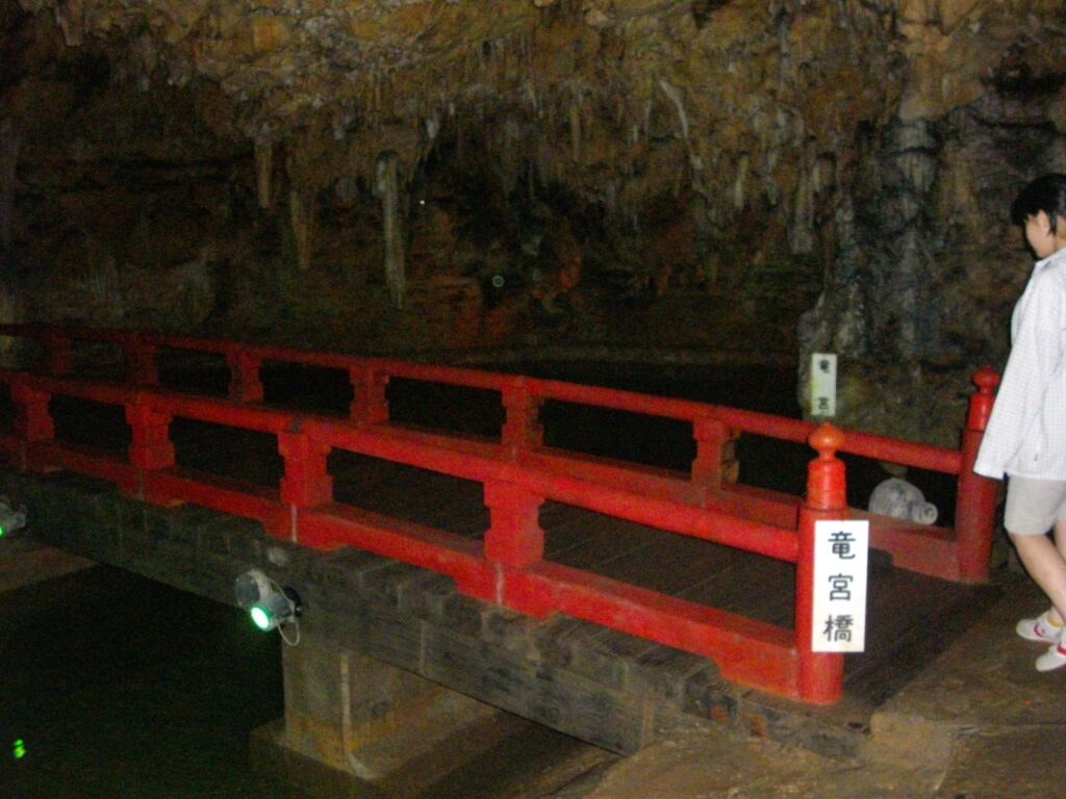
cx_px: 533
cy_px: 400
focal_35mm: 37
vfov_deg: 38.7
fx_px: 1139
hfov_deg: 50.1
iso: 800
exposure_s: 1/50
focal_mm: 6.2
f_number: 2.8
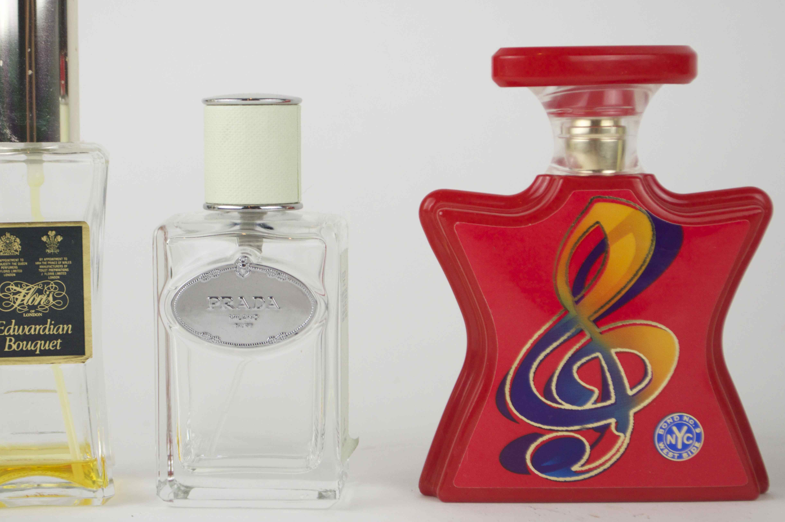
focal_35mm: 89
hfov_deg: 22.9
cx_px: 317
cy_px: 242
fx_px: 1939
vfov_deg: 15.3
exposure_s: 1/125
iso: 400
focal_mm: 48
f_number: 5.3
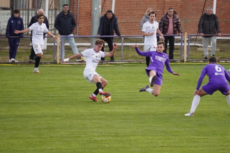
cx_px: 136
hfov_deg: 4.7
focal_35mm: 436
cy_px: 50
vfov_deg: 3.1
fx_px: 2783
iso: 6400
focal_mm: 210
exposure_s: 1/2500
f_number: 6.3
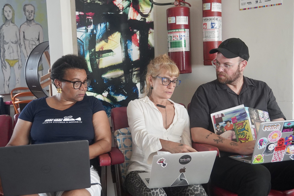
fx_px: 327
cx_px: 147
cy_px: 98
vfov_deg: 33.4
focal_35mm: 40
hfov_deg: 48.5
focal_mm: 27
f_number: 4
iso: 3200
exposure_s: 1/160
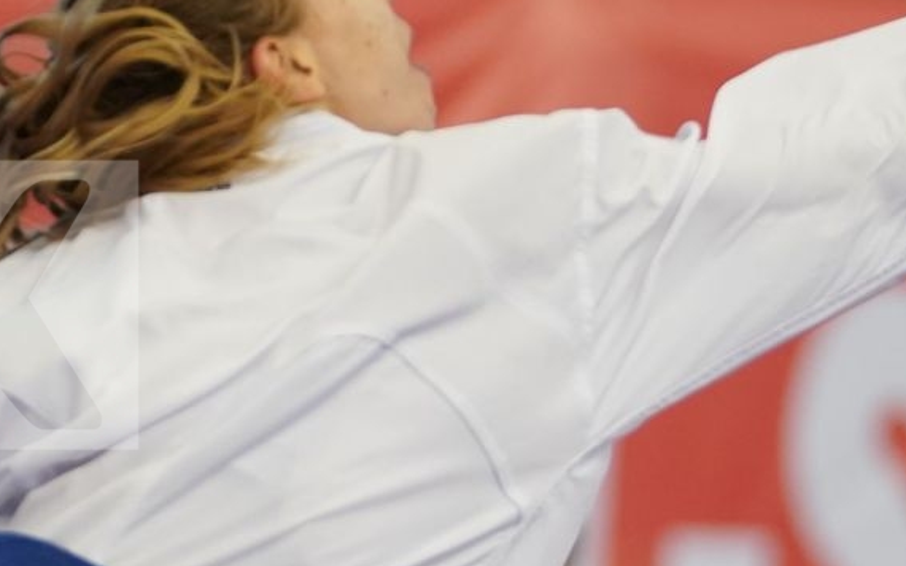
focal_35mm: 531
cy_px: 305
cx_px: 529
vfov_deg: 2.5
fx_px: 13109
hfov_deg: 4.0
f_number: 2.8
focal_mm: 165
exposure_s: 1/1000
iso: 2500
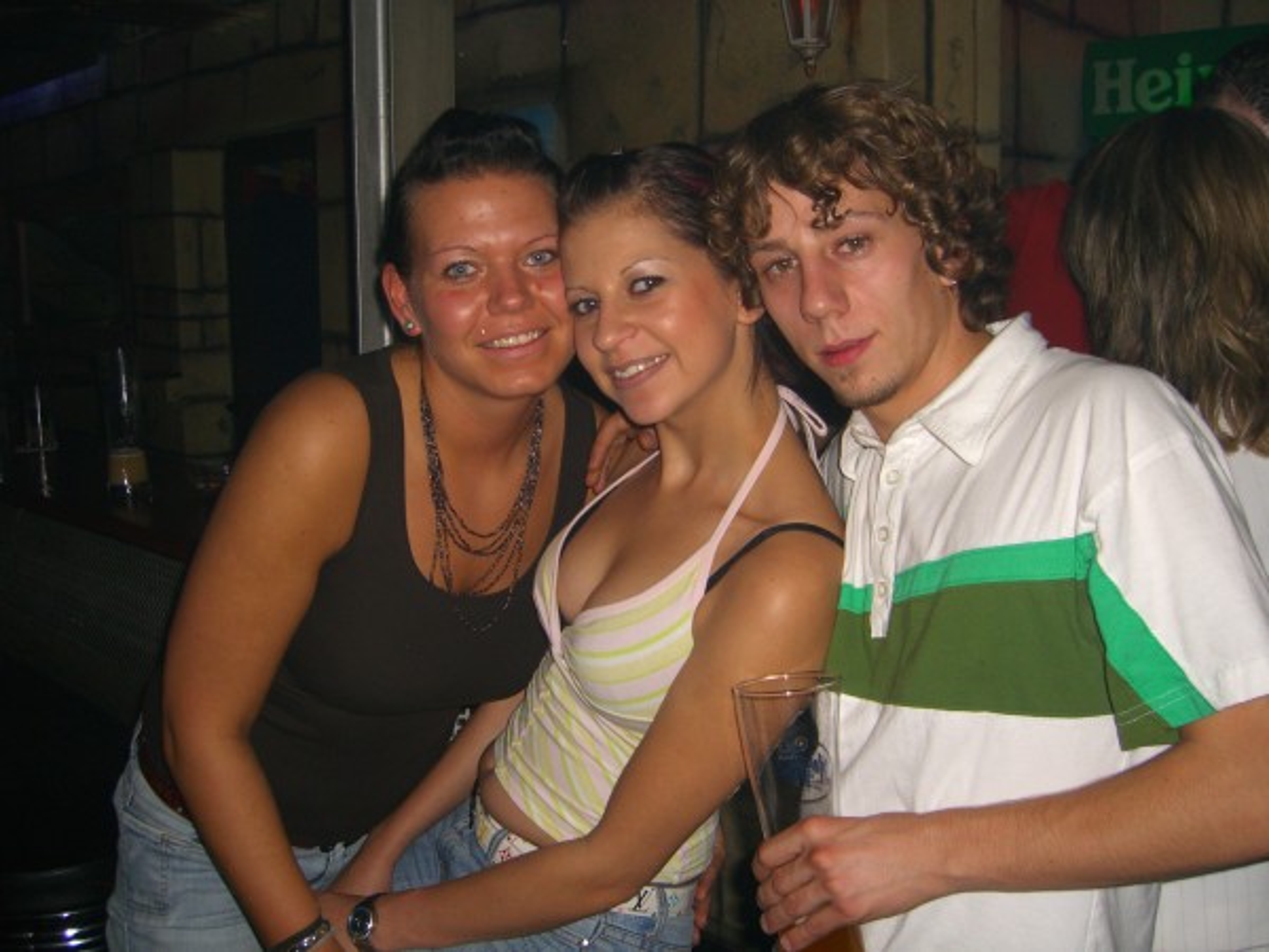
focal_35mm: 38
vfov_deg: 37.7
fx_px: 1393
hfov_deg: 49.0
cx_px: 634
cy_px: 476
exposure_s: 1/60
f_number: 2.8
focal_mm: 7.9
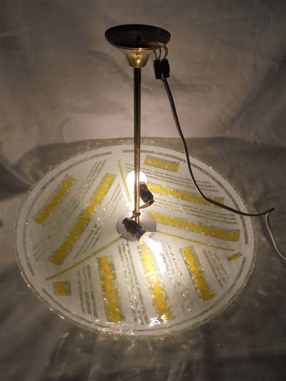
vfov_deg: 67.3
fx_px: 286
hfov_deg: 53.1
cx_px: 143
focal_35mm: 26
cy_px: 190
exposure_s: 1/125
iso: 100
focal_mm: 4.6
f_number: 3.5
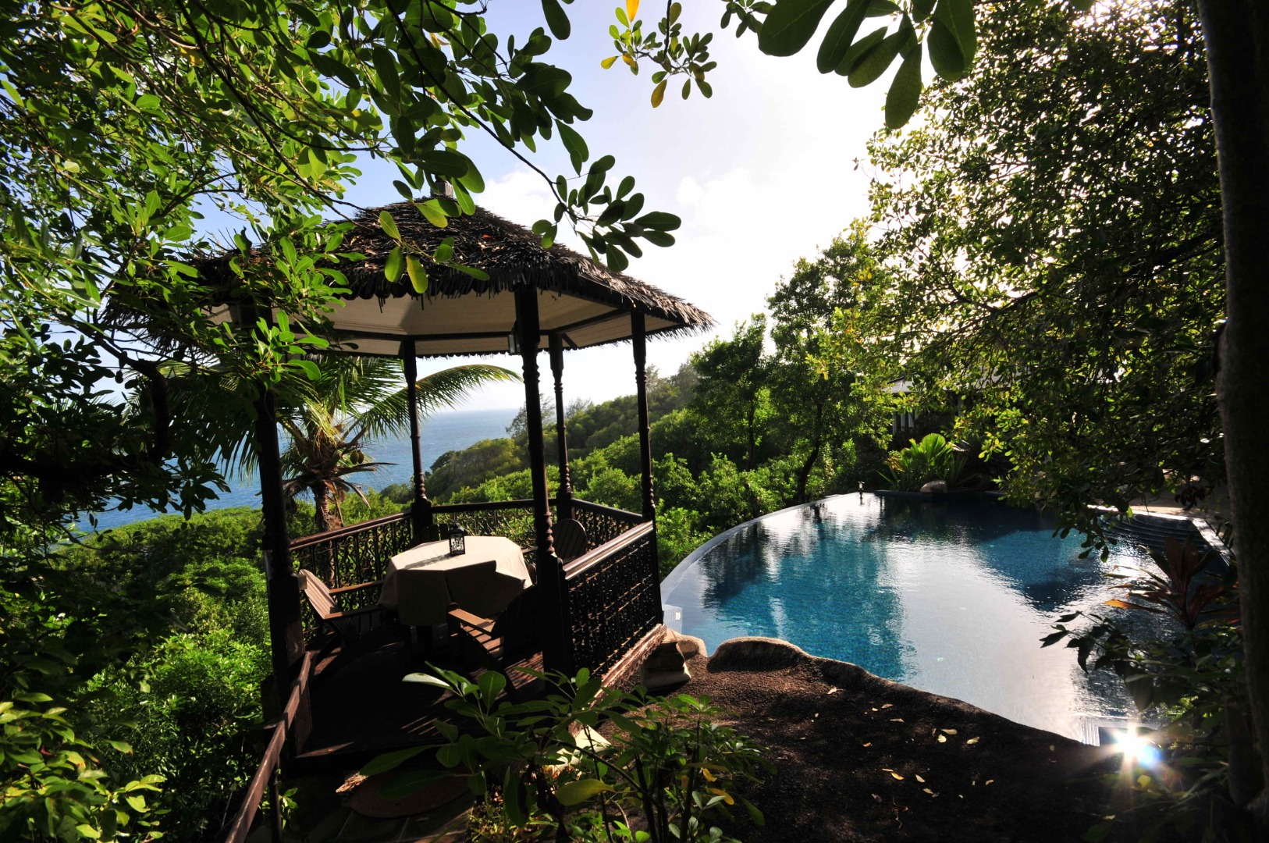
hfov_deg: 100.5
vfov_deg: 77.2
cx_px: 634
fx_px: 528
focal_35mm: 15
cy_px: 422
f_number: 9
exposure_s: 1/320
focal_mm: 10
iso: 250
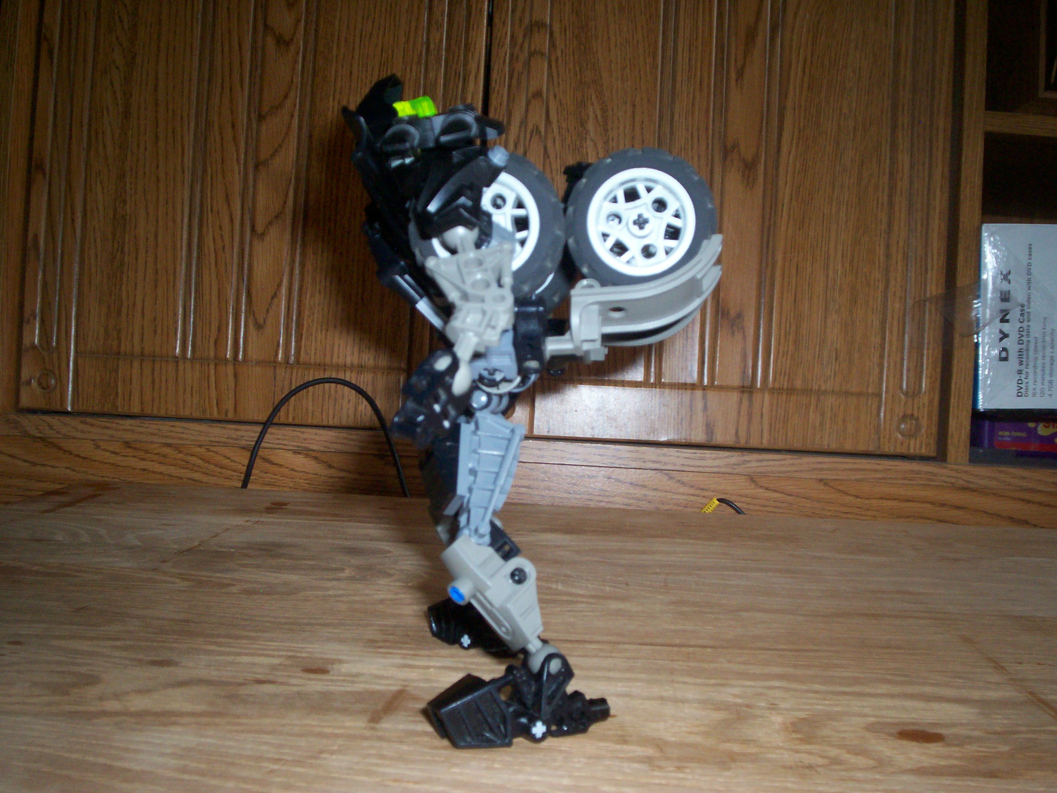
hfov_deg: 51.4
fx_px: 1099
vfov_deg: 39.7
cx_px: 528
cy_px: 396
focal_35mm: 36
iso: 140
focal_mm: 5.9
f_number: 4.5
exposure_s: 1/64
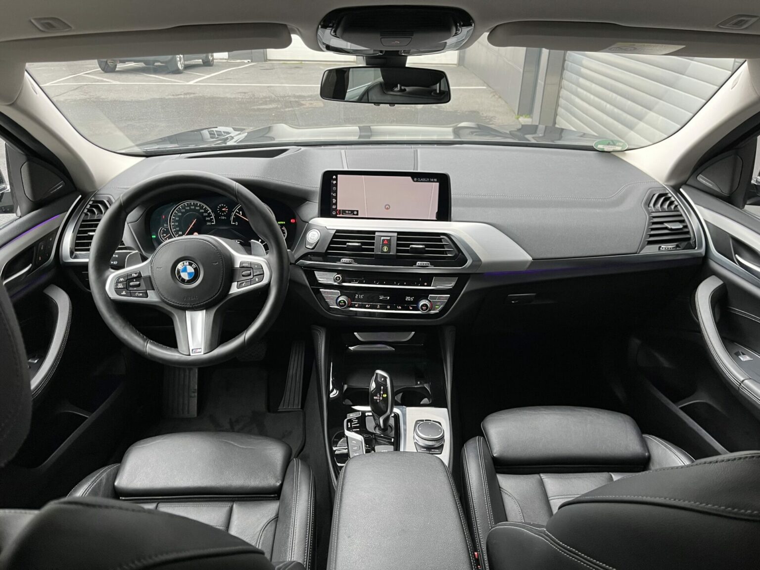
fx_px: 571
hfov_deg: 67.3
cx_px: 380
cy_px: 285
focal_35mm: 26
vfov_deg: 53.1
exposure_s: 1/66
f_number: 1.6
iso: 125
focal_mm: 5.1
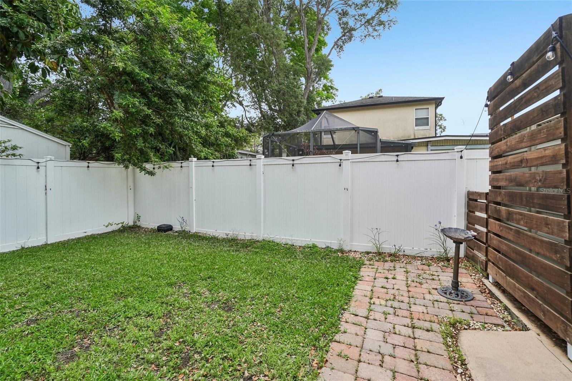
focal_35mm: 15
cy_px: 190
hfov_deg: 100.4
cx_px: 286
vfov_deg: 77.3
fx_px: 238
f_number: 8
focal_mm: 10
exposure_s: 1/125
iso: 100
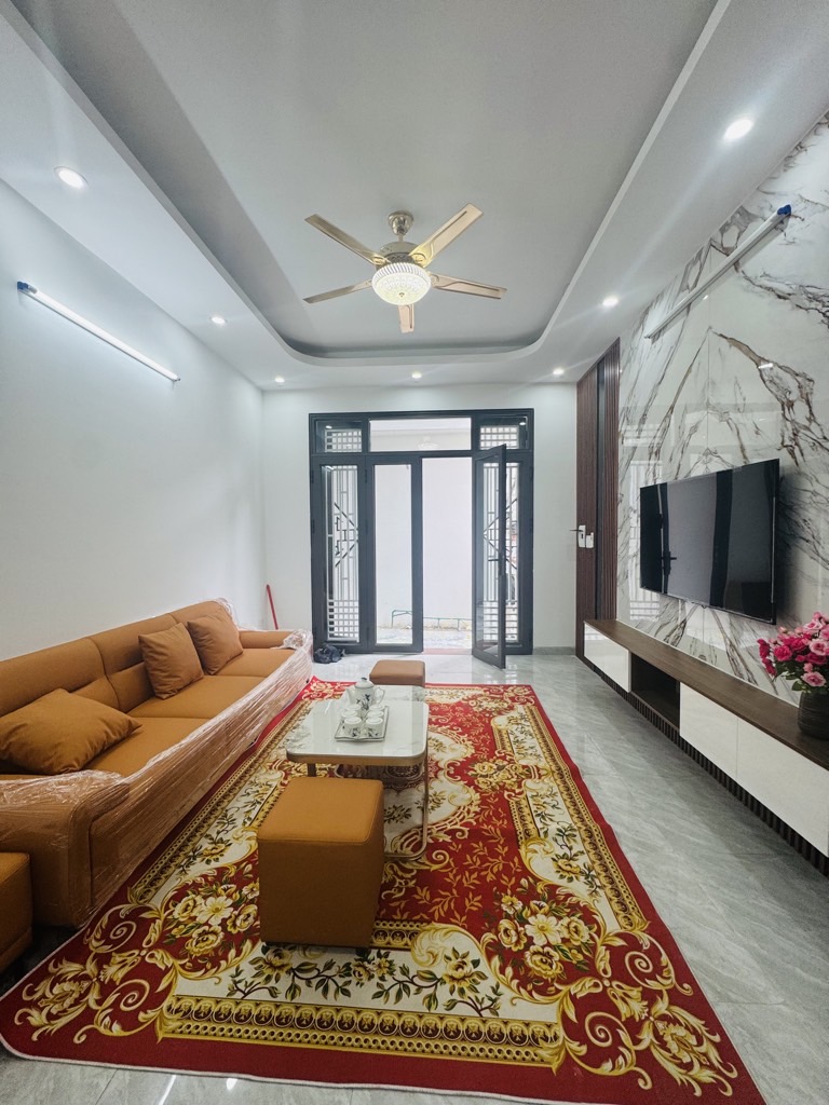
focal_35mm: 14
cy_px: 552
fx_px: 447
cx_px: 414
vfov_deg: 102.1
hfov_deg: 85.7
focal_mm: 2.22
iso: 64
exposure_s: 1/100
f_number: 2.2
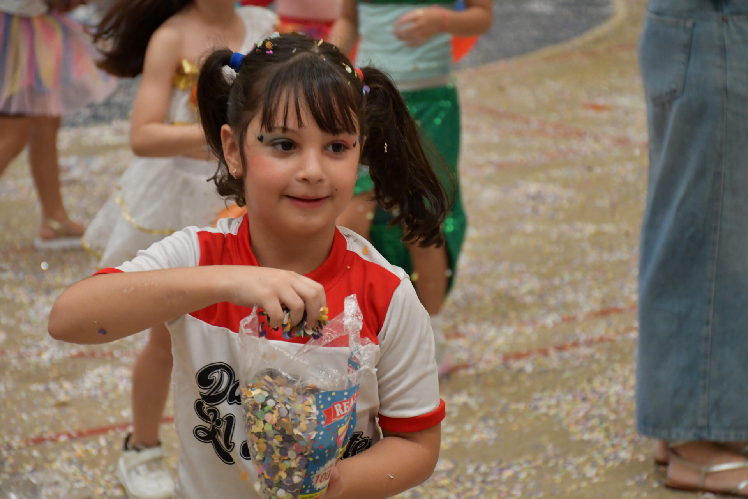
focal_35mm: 120
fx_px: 2493
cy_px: 250
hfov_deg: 17.1
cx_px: 374
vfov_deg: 11.4
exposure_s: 1/160
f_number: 5.3
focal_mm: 80
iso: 3200
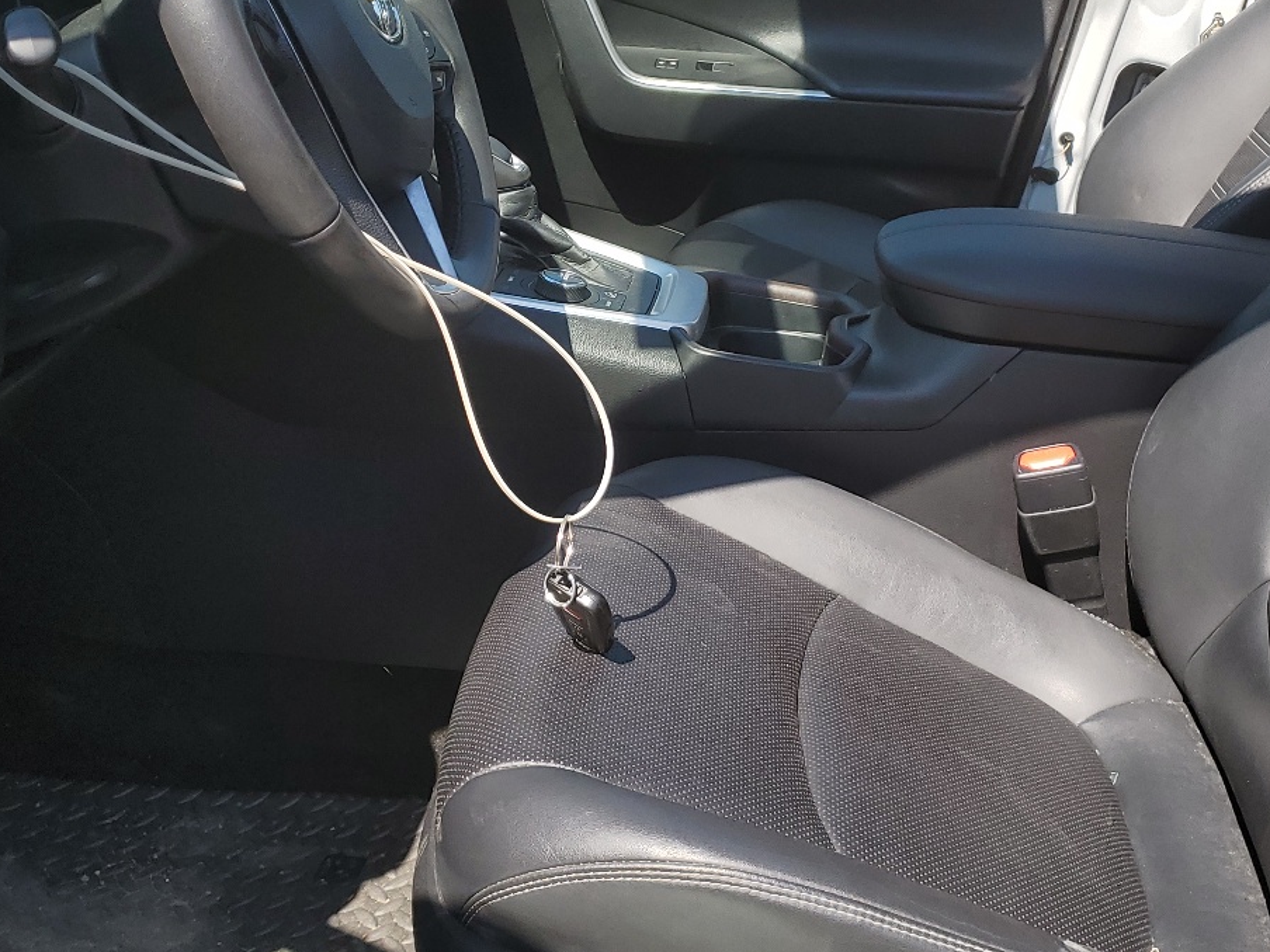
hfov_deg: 41.2
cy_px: 444
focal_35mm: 46
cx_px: 677
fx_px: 1688
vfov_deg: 31.5
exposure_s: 1/1429
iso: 50
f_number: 1.5
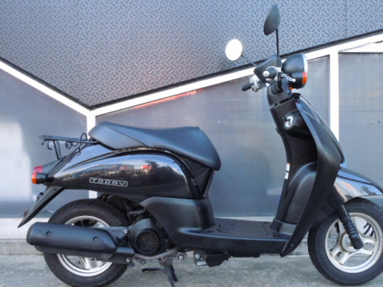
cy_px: 152
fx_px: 487
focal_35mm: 44
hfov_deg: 42.9
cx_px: 203
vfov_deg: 32.9
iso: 400
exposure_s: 1/125
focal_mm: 6.9
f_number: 4.3
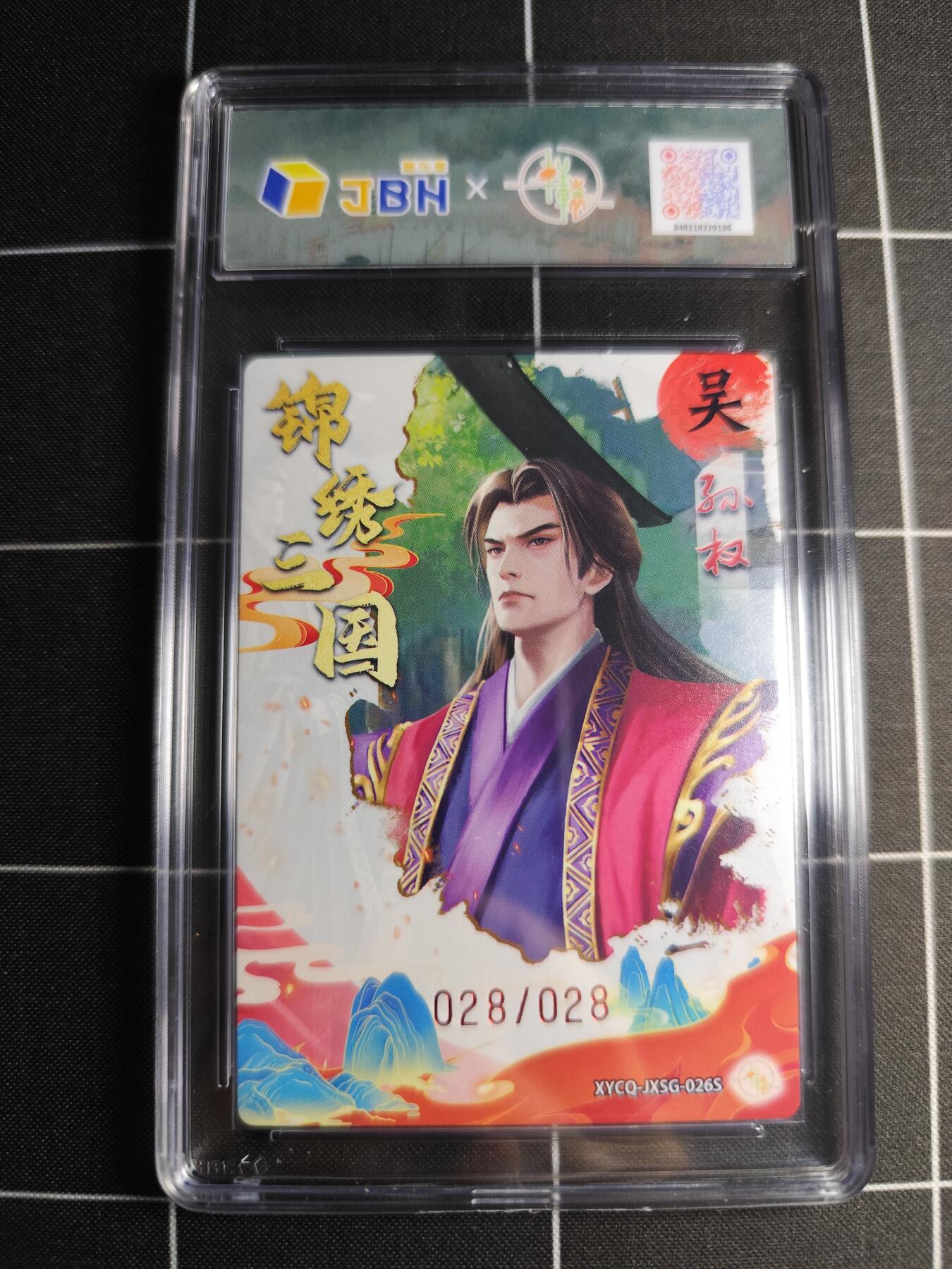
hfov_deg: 58.9
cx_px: 476
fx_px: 843
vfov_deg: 73.9
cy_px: 634
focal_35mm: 23
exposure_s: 1/100
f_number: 1.65
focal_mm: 6.14
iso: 400
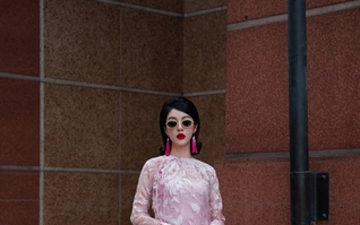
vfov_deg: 13.2
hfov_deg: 21.2
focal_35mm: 98
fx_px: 963
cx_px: 180
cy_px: 228
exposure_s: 1/250
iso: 80
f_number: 3.2
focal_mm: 63.7
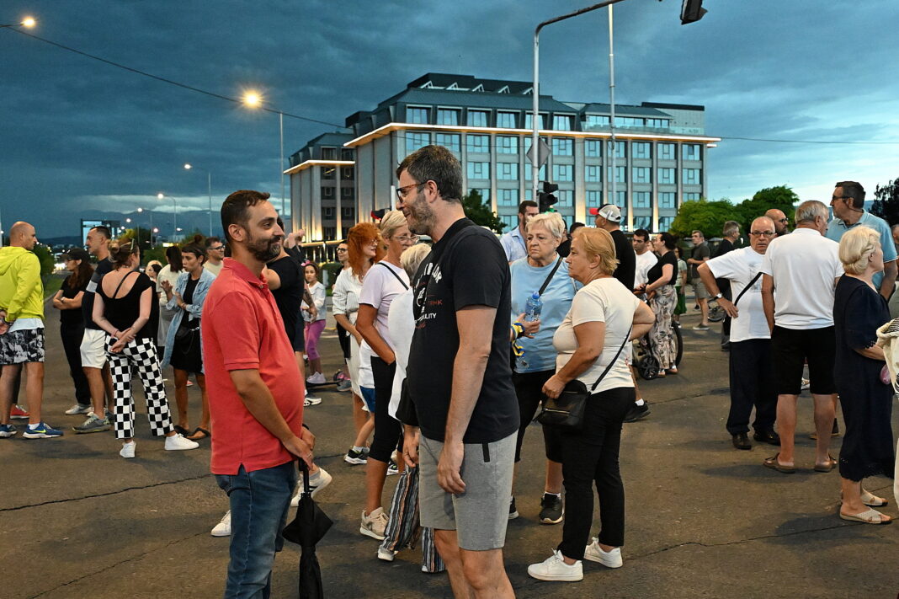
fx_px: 899
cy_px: 300
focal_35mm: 36
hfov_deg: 53.2
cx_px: 450
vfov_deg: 36.8
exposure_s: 1/200
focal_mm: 24
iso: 8000
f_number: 4
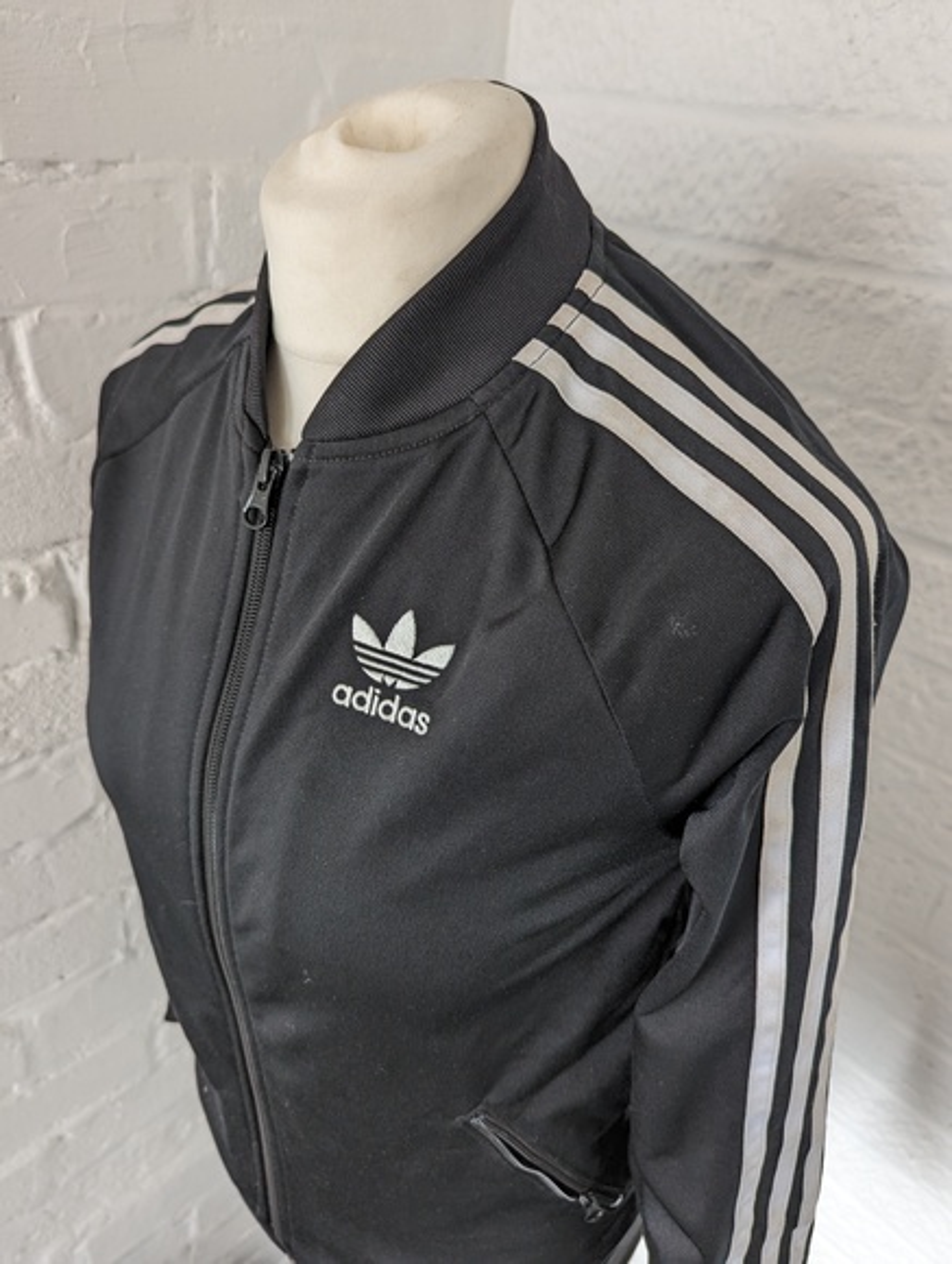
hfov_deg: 57.0
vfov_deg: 71.5
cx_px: 476
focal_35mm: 24
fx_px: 877
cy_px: 632
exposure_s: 1/25.6
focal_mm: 6.81
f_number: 1.85
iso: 82
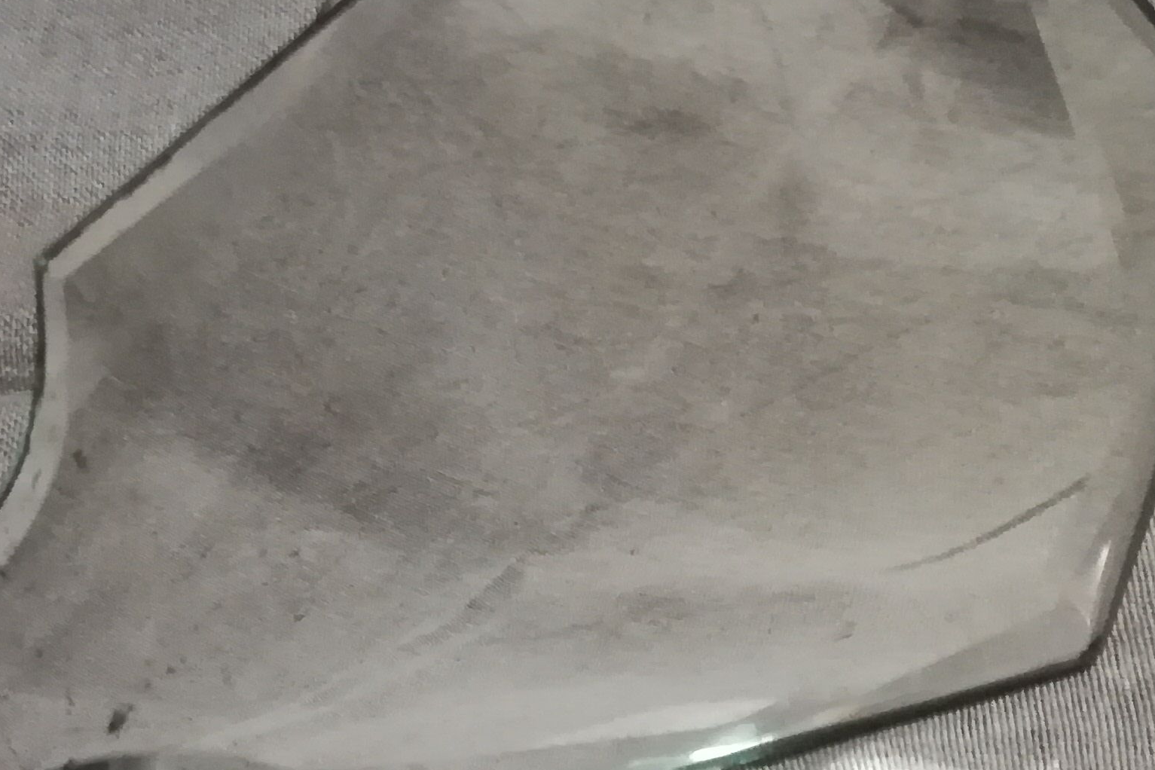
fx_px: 2246
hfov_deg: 28.3
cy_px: 679
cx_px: 237
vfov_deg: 19.1
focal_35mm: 70
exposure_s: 1/14.3
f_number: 2.2
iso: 1000
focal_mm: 3.83
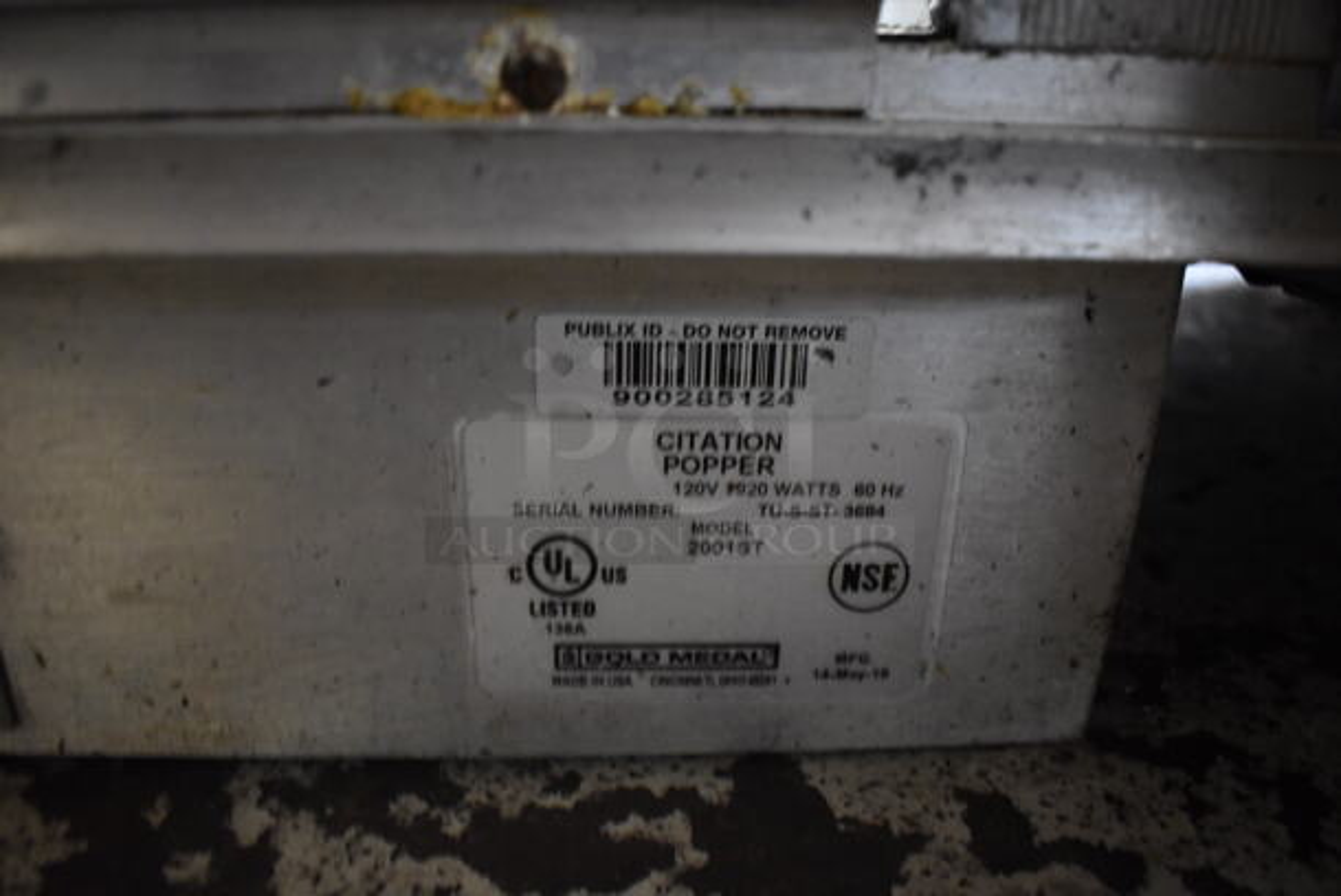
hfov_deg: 67.3
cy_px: 448
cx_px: 670
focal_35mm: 27
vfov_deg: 48.0
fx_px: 1007
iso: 3200
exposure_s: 1/25
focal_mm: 18
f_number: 3.5
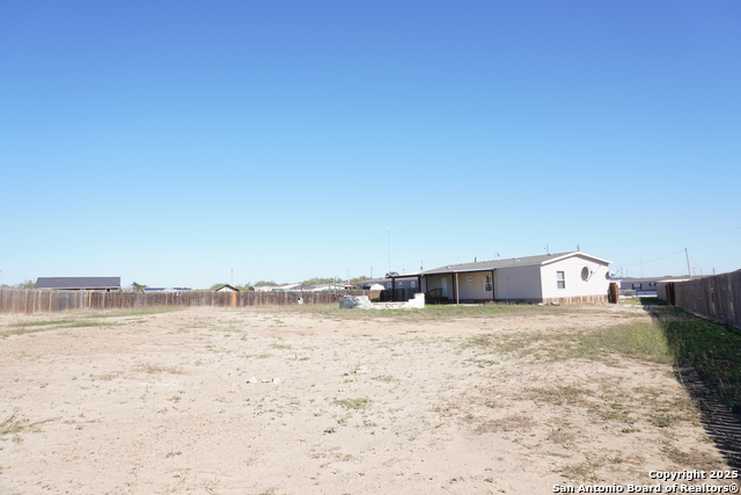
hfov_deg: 73.7
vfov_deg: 53.2
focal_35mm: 24
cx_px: 370
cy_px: 248
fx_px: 494
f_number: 9
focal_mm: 16
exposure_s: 1/160
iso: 100
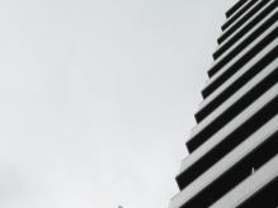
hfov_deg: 22.9
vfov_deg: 17.1
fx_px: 634
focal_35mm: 79
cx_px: 325
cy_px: 296
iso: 71
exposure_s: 1/1000
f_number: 2.4
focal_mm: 2.87
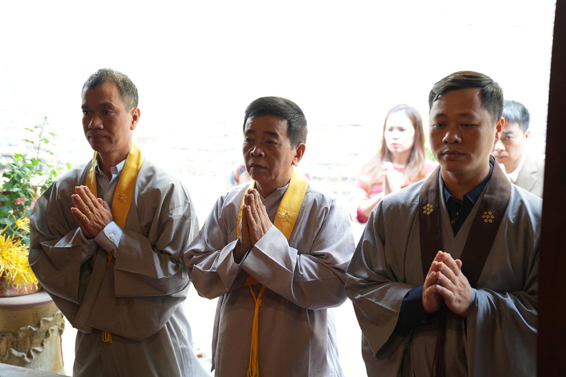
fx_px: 755
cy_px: 188
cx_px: 283
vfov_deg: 28.1
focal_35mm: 48
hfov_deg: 41.1
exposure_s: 1/50
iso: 800
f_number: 2.8
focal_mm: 48
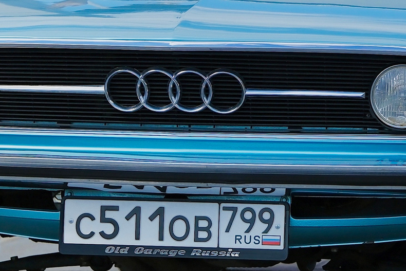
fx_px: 4128
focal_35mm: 366
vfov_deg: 3.8
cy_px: -23
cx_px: 299
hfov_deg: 5.6
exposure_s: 1/4400
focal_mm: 75
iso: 160
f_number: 2.2
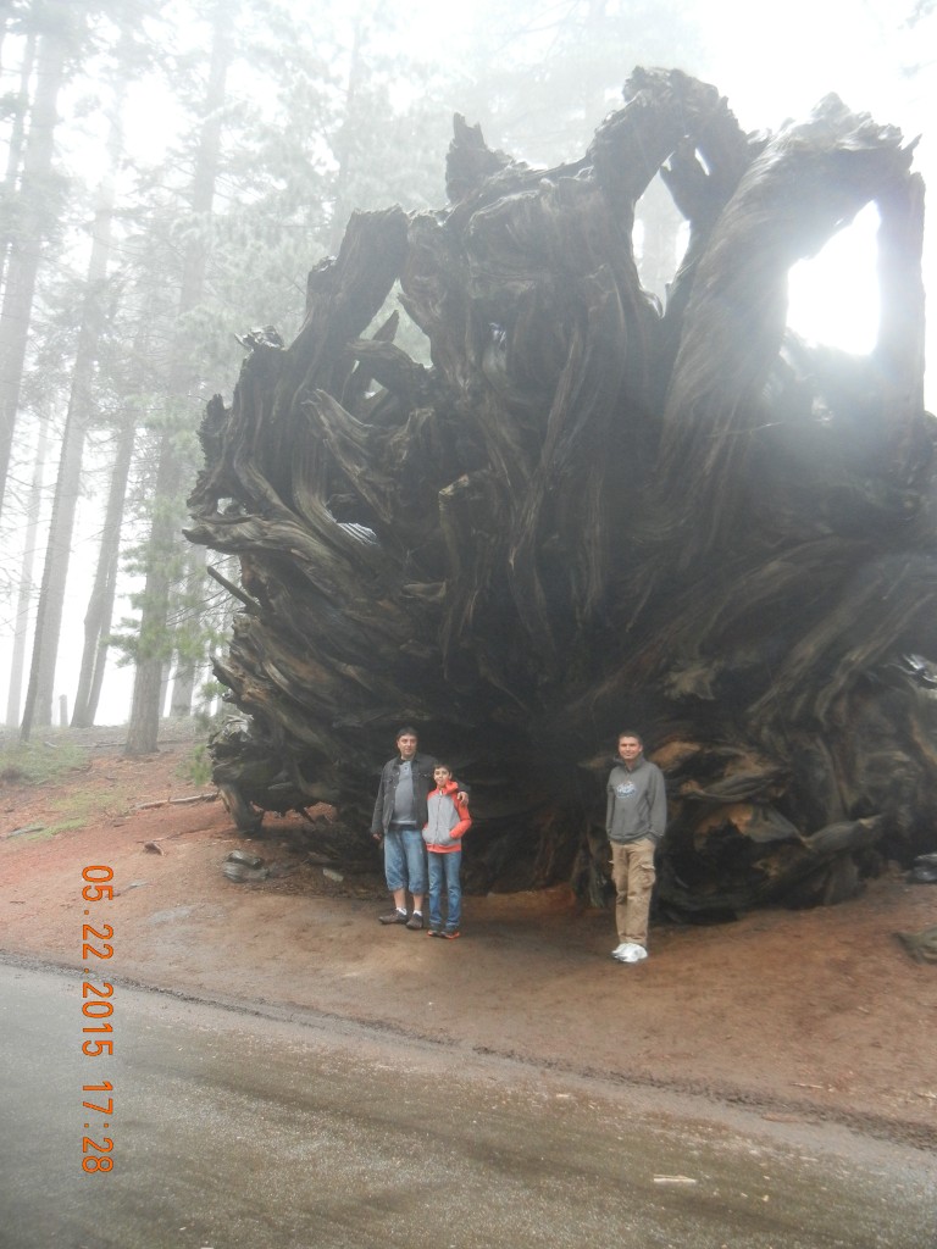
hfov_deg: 46.8
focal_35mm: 30
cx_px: 468
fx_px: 1083
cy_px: 624
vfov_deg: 60.0
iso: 400
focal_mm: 5.4
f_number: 3.5
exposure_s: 1/49
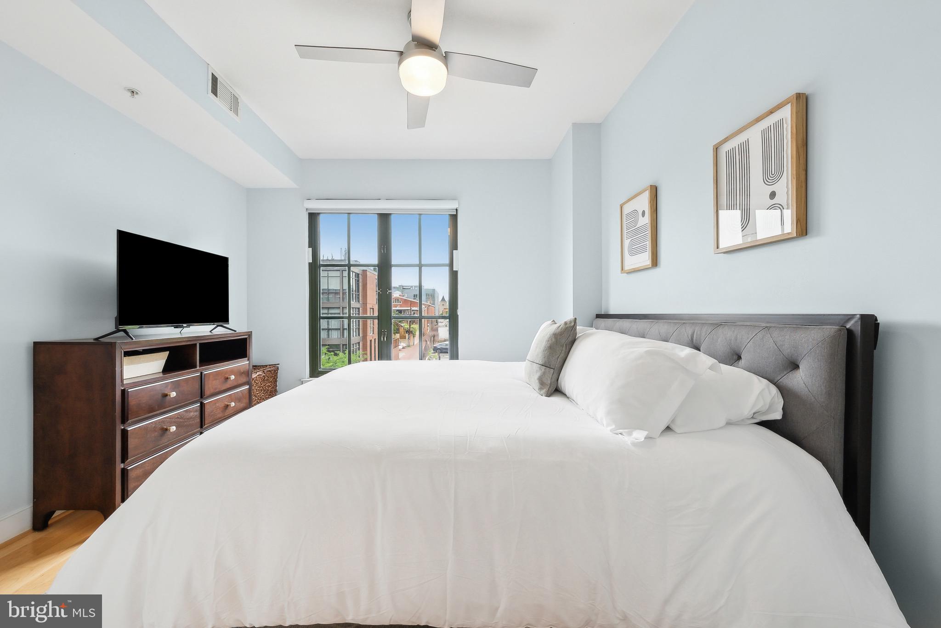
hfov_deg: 108.3
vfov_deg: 85.5
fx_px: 340
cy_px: 314
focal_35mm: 13
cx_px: 470
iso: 640
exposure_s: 1/100
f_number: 7.1
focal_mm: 13
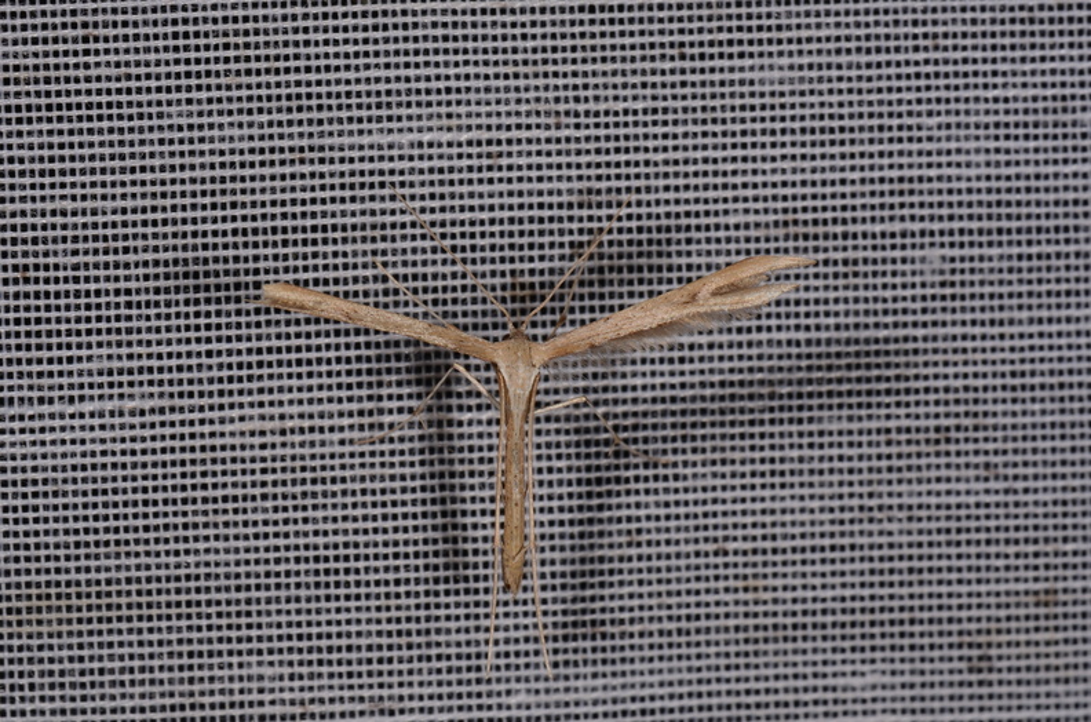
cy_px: 361
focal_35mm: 128
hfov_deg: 16.1
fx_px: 3855
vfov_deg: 10.7
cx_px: 546
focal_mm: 85
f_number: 25
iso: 100
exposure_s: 1/60
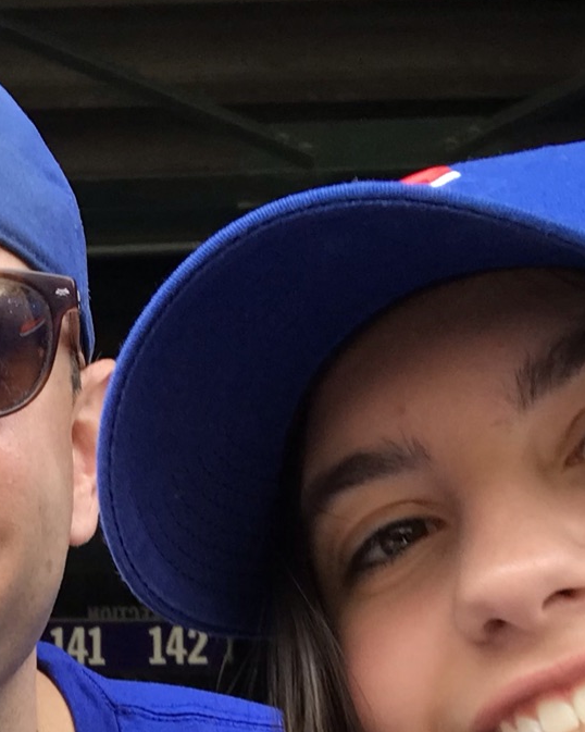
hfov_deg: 15.7
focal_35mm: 95
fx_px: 2057
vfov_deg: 19.5
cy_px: 751
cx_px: -57
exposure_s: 1/120
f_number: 2.2
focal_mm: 2.87
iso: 25
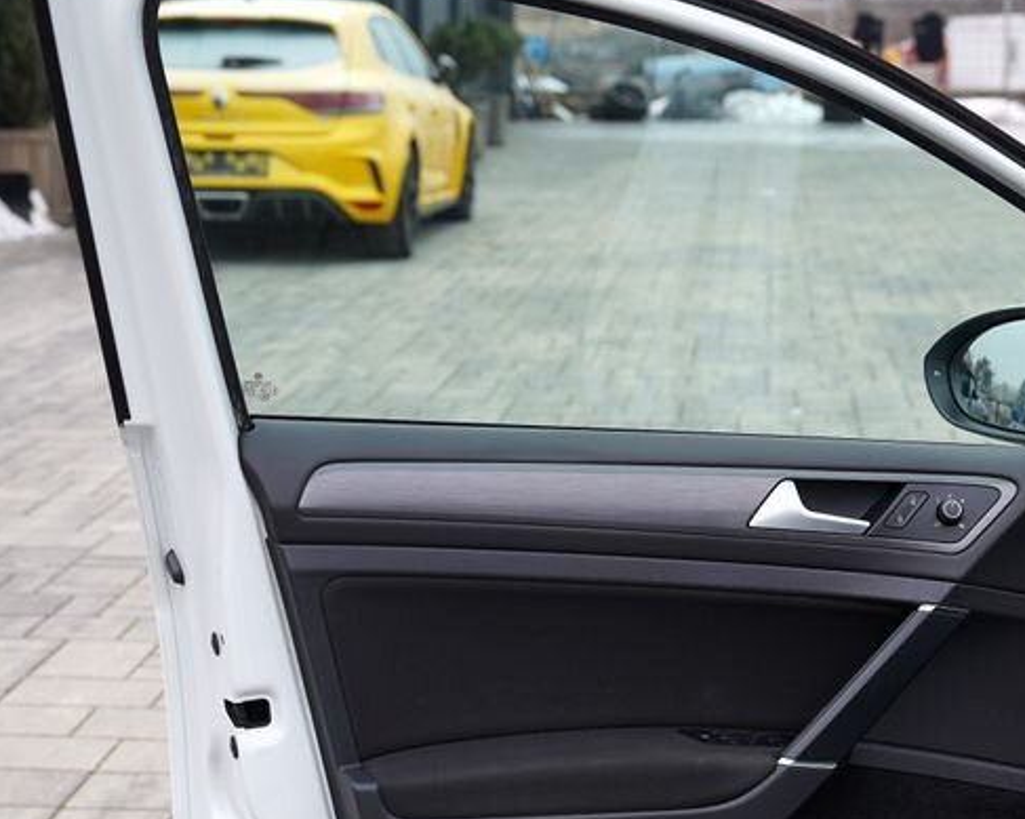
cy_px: 519
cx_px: 665
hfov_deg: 24.1
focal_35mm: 79
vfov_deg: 19.4
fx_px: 2395
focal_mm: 40
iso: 100
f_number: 4.5
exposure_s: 1/100
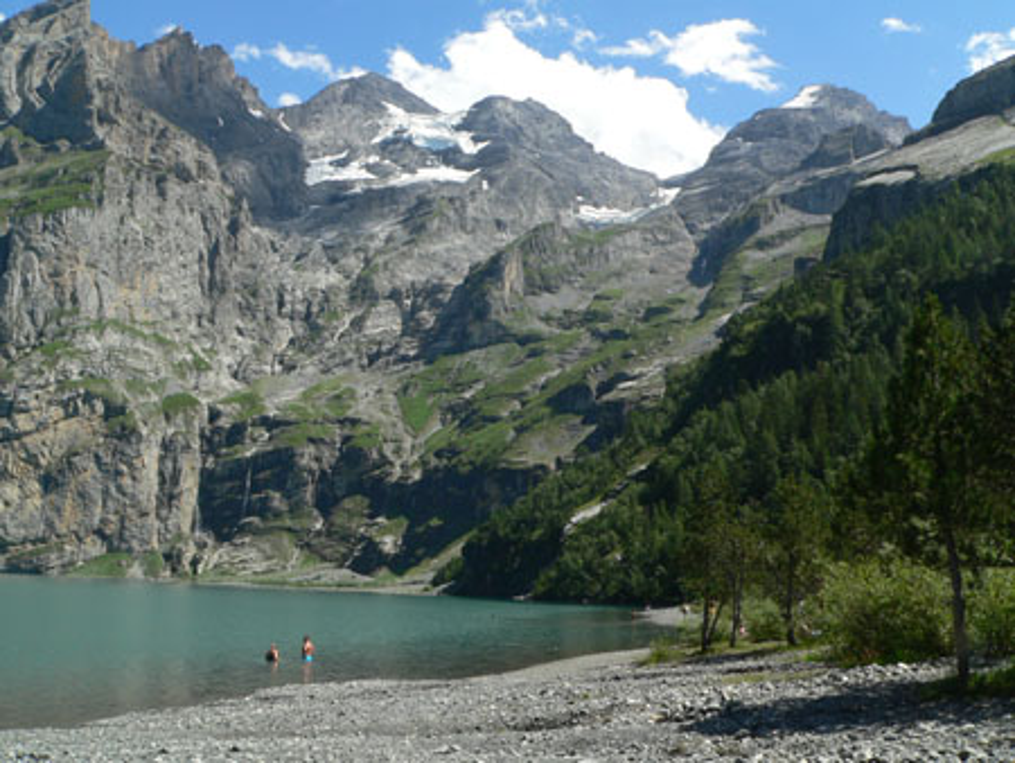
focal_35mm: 36
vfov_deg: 39.7
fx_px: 1056
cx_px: 508
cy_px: 382
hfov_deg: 51.3
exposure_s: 1/250
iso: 100
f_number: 8
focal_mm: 6
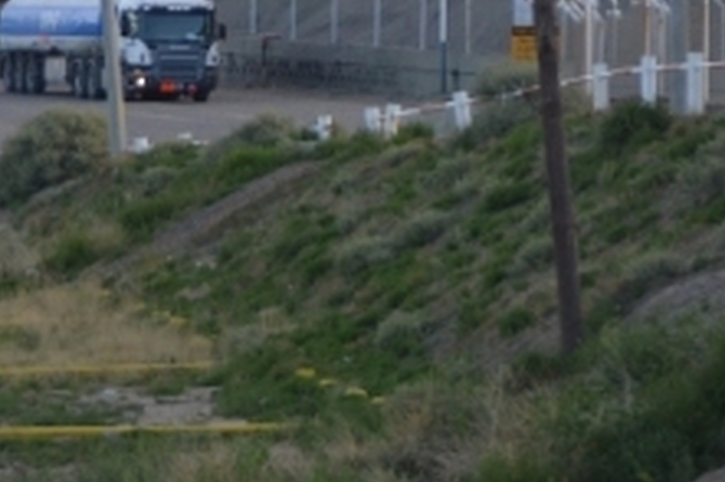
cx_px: -184
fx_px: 10504
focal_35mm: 522
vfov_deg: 2.6
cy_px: 134
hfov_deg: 3.9
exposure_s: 1/500
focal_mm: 120
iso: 360
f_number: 5.6
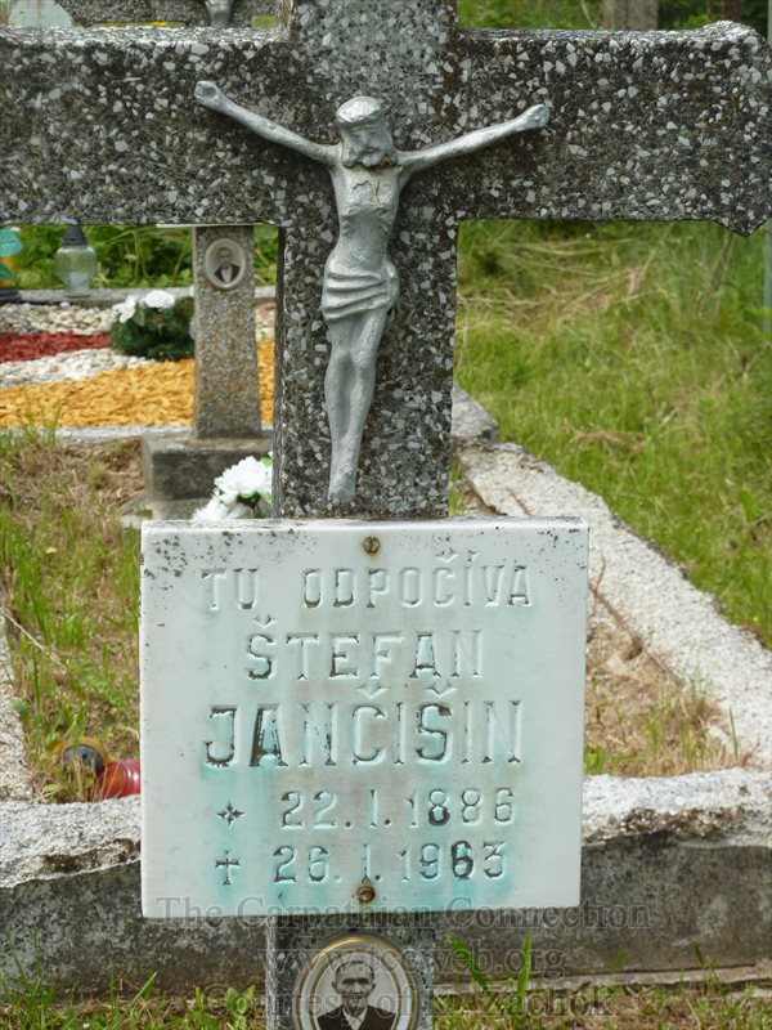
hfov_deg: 14.2
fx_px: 3093
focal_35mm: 104
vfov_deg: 18.9
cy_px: 515
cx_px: 386
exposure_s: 1/400
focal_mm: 17
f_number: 4.3
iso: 80
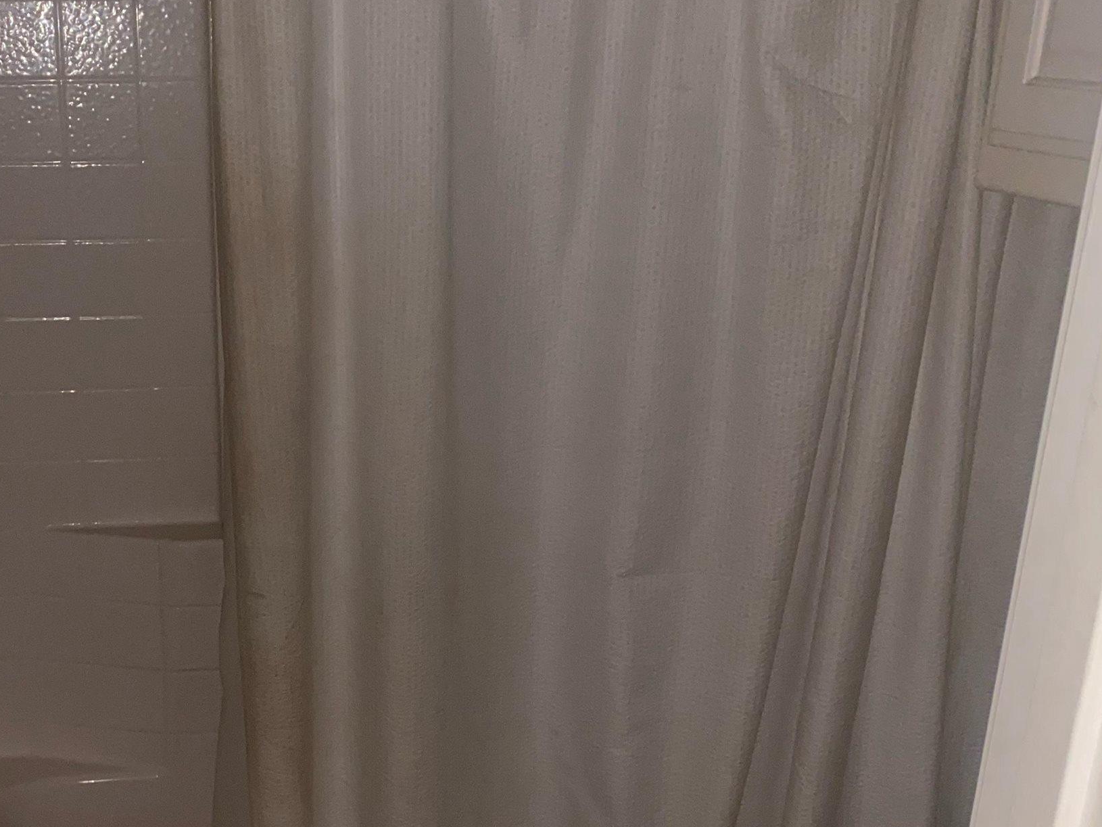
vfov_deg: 29.3
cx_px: 275
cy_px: 610
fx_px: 1560
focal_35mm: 49
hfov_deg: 37.9
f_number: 1.8
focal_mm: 4.25
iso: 64
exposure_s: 1/36
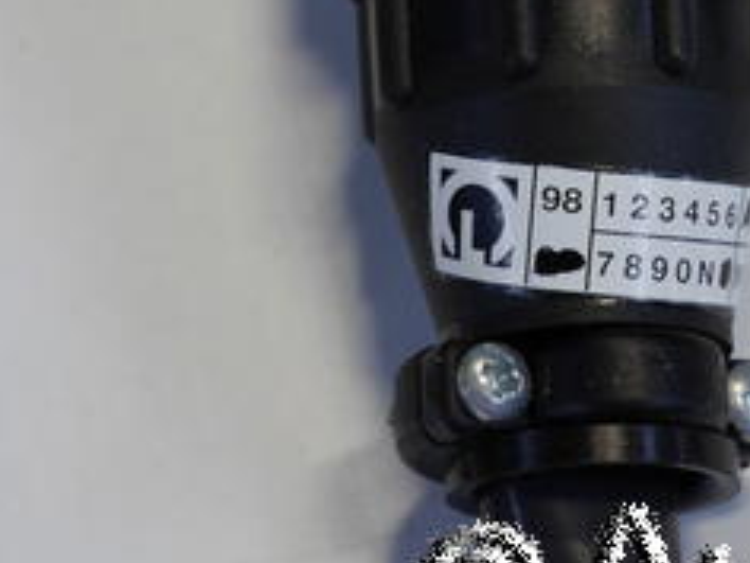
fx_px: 10270
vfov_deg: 3.1
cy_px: 207
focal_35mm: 474
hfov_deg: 4.2
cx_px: 553
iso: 200
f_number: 8
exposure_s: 1/13
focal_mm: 140
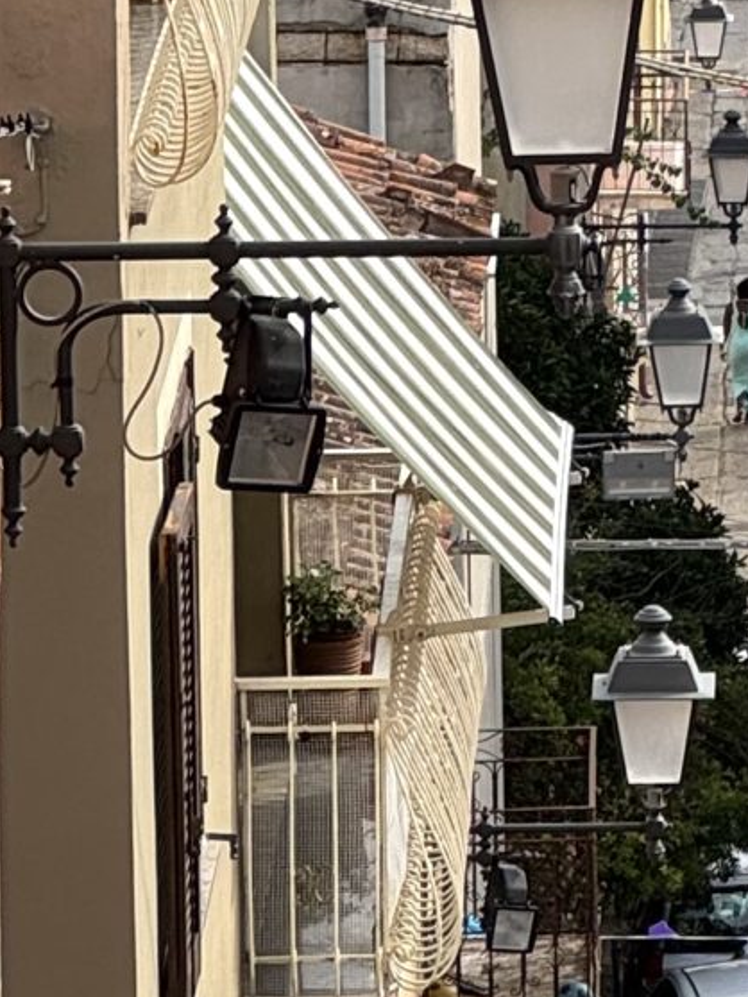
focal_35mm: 354
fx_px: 10195
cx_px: 999
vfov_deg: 5.6
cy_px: -304
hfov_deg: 4.2
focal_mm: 9
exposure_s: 1/615
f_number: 2.8
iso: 25
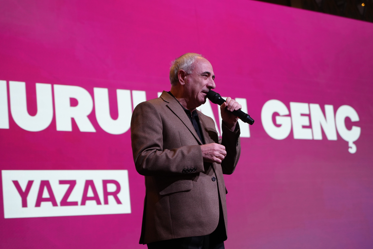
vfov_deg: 17.9
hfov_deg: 26.6
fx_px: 787
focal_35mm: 76
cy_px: 120
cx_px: 201
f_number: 4
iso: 2000
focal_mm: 70
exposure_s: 1/160
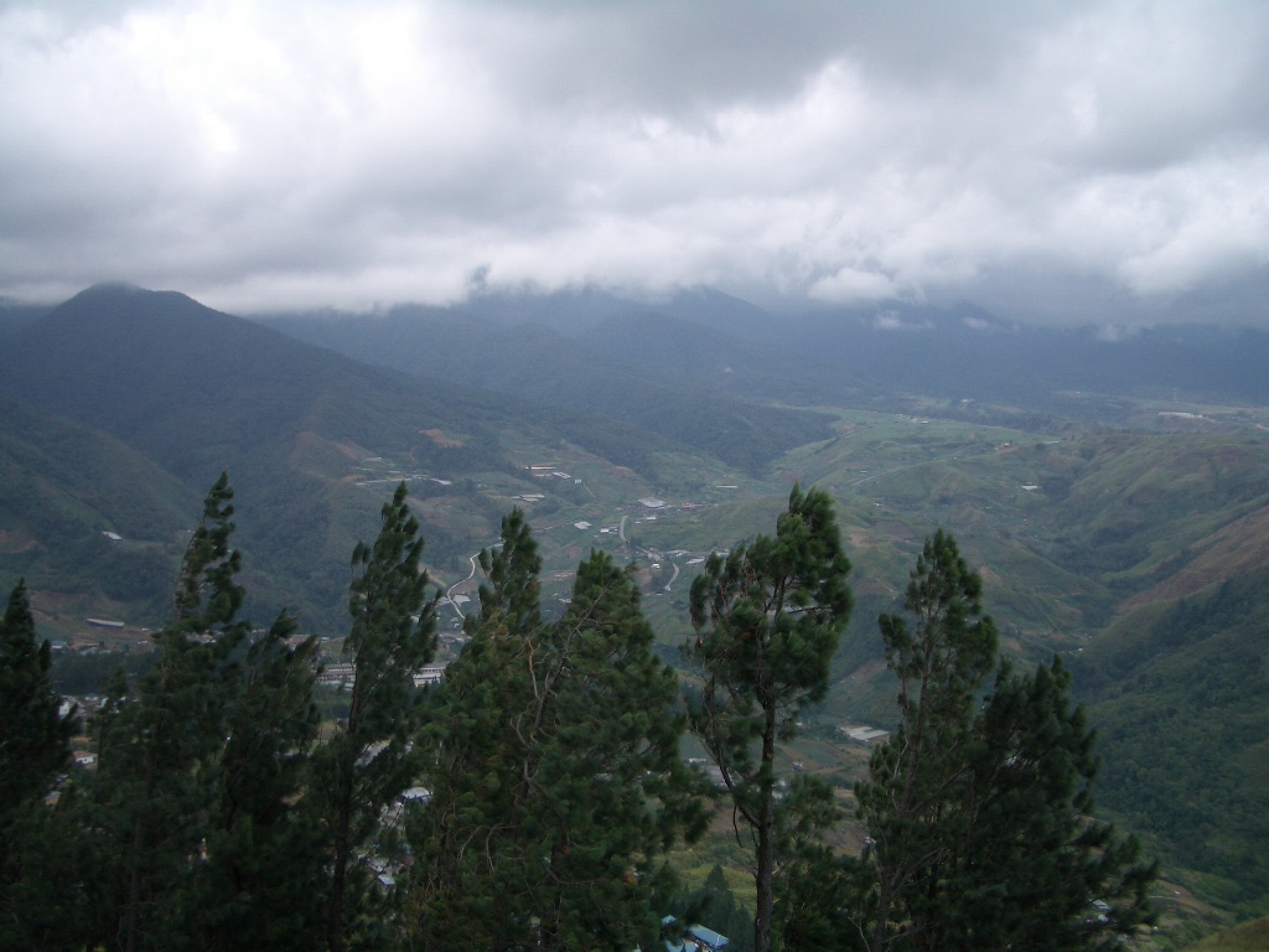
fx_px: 1283
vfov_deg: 40.7
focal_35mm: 35
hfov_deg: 52.6
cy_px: 476
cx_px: 634
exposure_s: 1/250
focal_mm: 5.8
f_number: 2.6
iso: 50
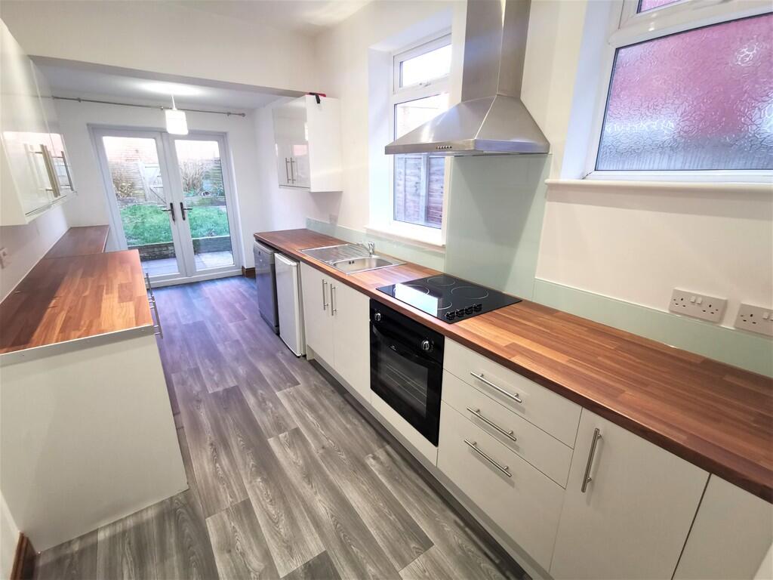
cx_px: 386
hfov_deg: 94.5
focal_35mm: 16
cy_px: 290
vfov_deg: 78.1
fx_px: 357
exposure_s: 1/33.3
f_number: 2.2
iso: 400
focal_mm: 3.95
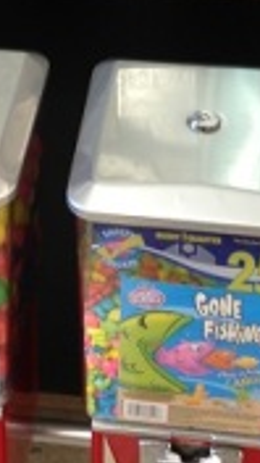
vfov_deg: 19.2
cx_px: 114
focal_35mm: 102
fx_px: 1250
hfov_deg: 11.9
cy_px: -158
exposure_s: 1/24
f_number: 2.4
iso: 50
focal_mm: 4.13
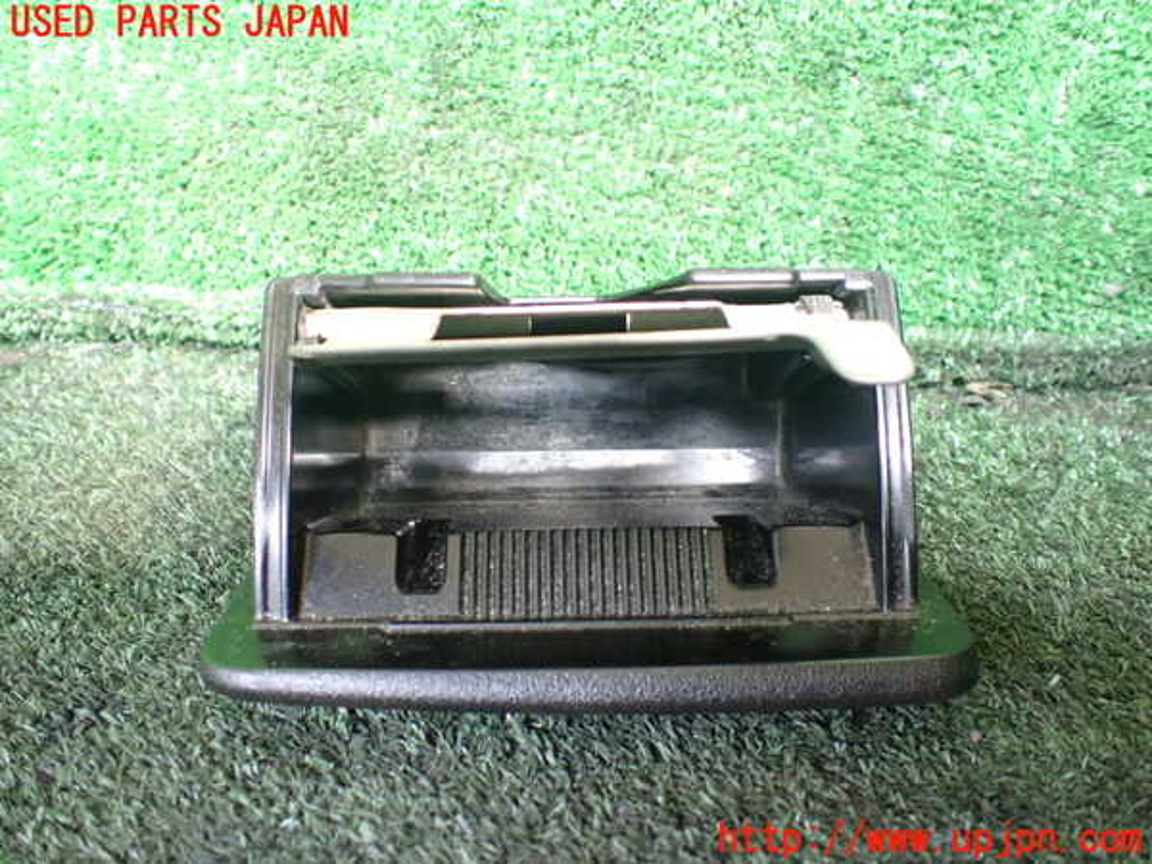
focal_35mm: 30
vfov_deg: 46.8
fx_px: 998
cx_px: 576
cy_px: 432
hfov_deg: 60.0
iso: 800
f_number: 2.3
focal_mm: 5.4
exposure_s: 1/60
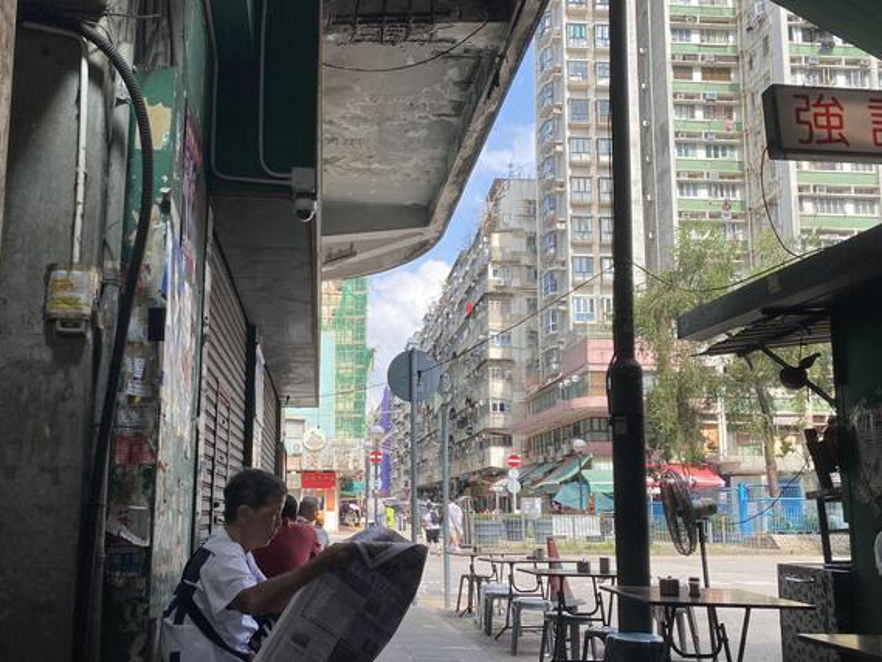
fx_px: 816
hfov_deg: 56.6
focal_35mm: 32
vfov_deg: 43.9
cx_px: 386
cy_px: 405
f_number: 1.8
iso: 32
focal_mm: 4.25
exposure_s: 1/681
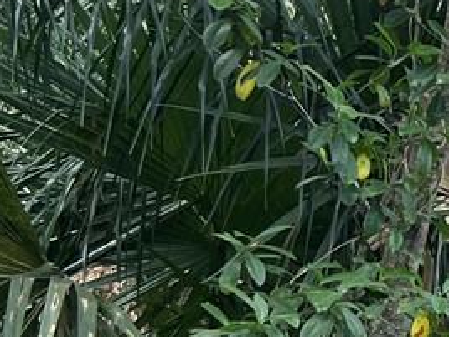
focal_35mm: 155
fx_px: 2010
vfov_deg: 9.6
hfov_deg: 10.5
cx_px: 1173
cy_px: 201
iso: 32
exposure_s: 1/121
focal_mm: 5.7
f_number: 1.5
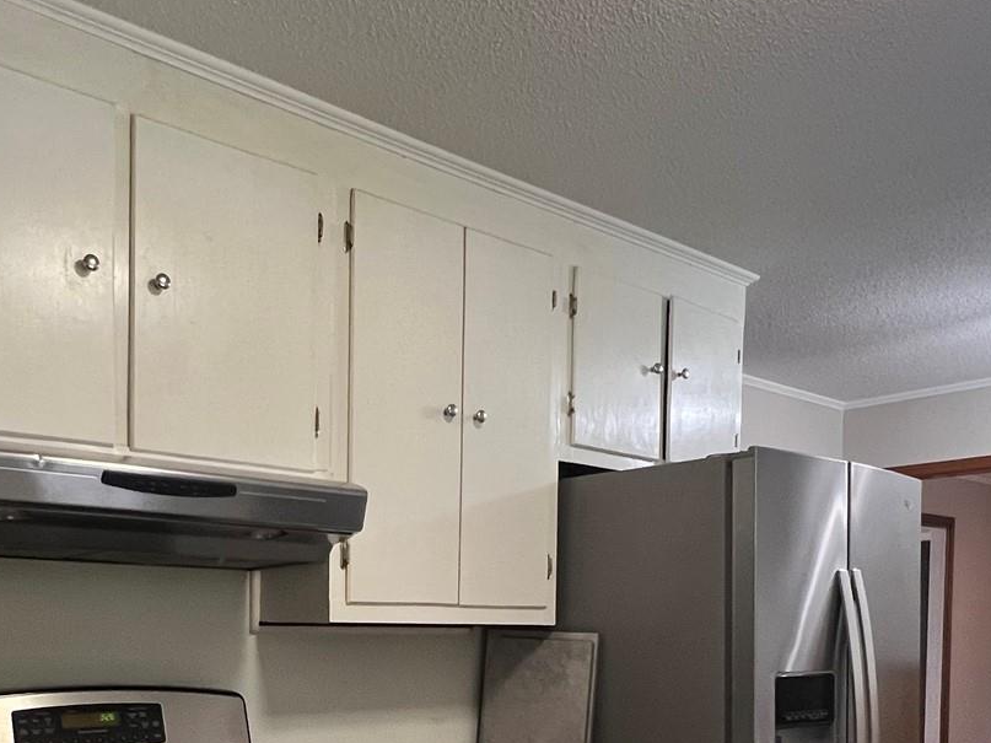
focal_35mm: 33
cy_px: 659
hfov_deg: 54.8
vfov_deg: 40.0
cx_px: 377
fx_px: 945
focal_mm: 1.57
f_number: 1.8
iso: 250
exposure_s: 1/60
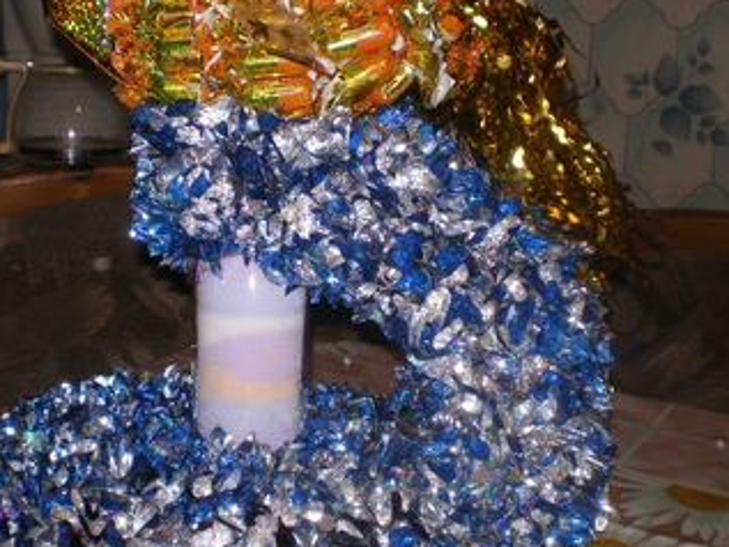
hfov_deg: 35.3
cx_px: 276
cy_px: 228
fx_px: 1138
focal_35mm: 54
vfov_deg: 27.0
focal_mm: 6.3
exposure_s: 1/30
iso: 64
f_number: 4.6
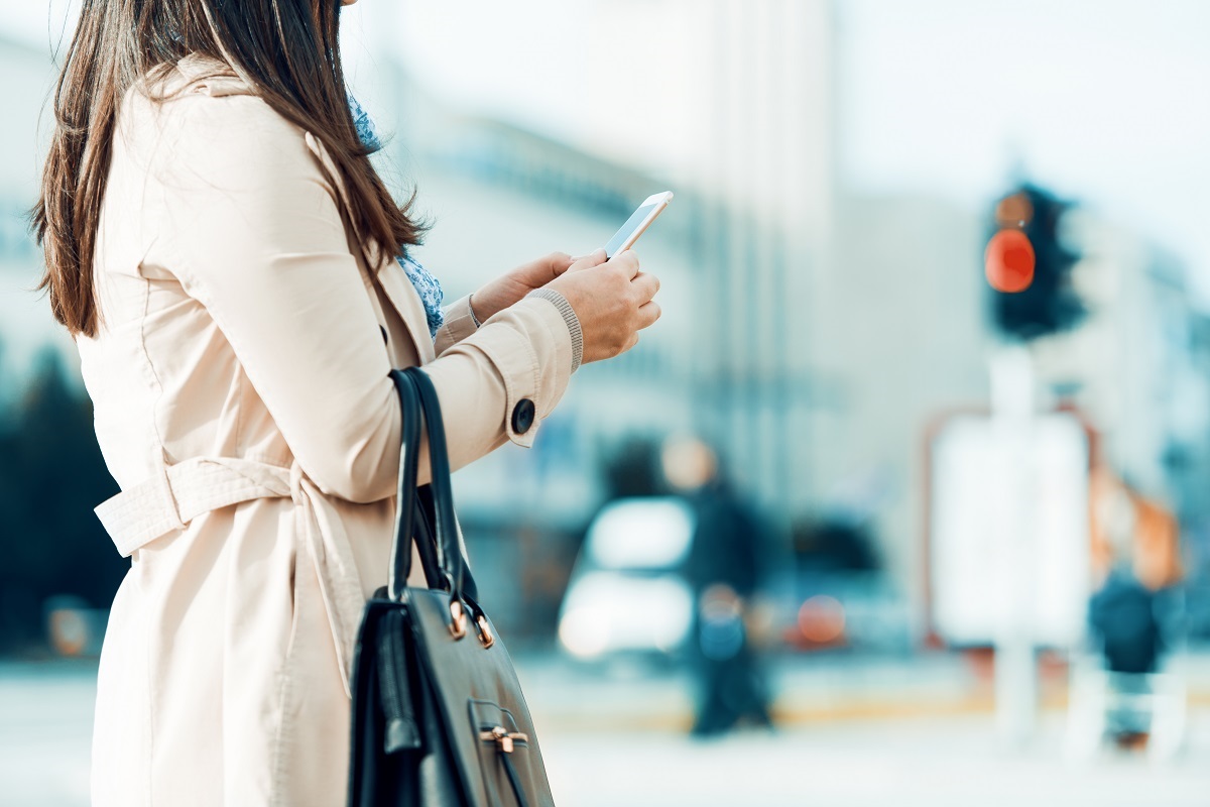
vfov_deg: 10.2
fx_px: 4537
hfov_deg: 15.2
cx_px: 605
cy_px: 404
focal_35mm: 135
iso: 100
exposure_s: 1/500
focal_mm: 135
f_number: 2.8
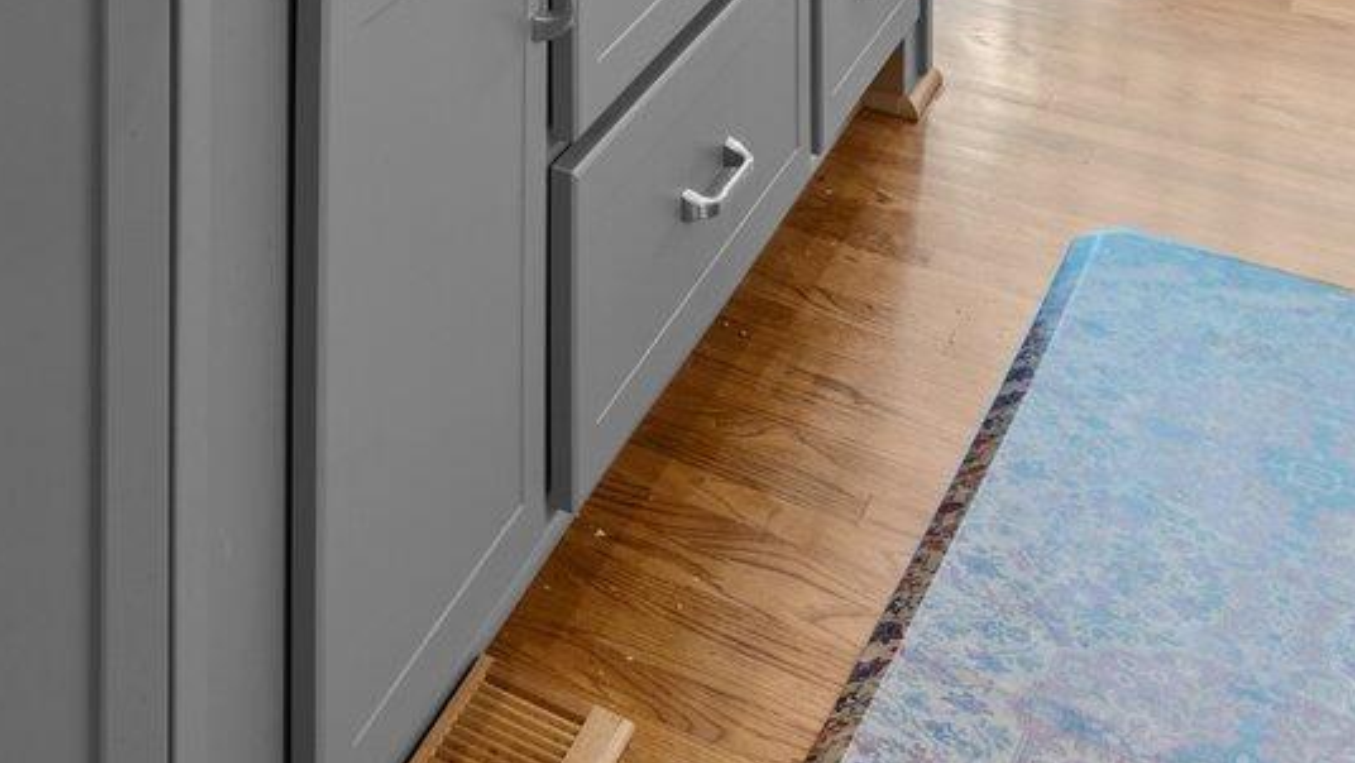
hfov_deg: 32.7
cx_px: -137
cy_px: -860
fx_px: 2013
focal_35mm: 56
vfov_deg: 15.7
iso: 100
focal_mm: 14
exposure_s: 4
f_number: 9
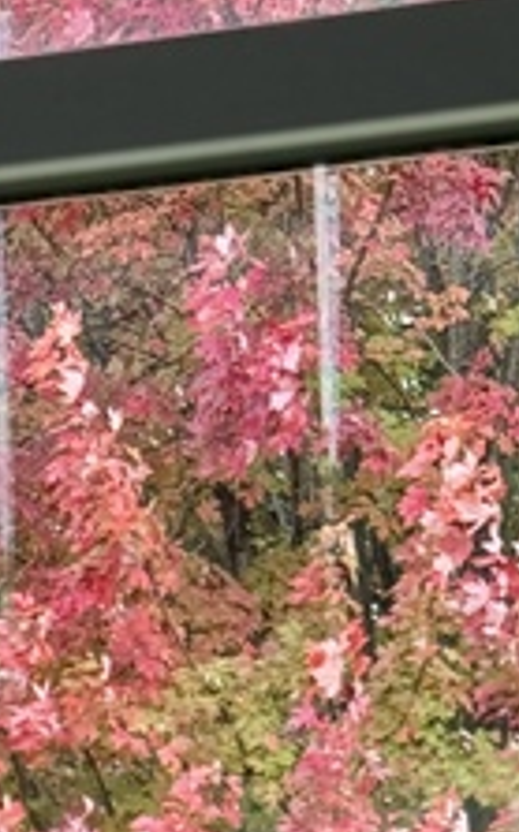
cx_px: -52
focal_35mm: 234
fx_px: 5306
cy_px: 1668
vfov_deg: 8.5
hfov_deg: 5.6
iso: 50
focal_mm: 6.76
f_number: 1.78
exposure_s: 1/121
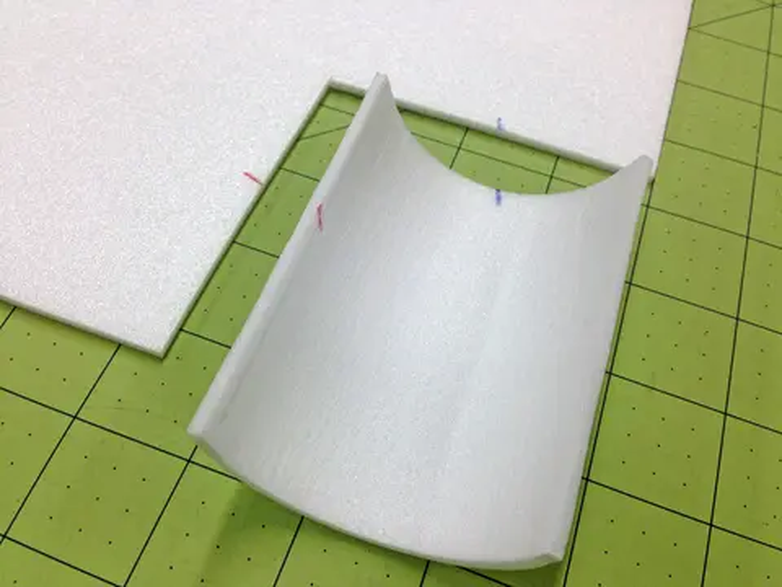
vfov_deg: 42.9
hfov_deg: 55.4
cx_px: 391
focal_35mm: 33
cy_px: 294
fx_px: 745
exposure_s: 1/120
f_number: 2.4
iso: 100
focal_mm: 4.12
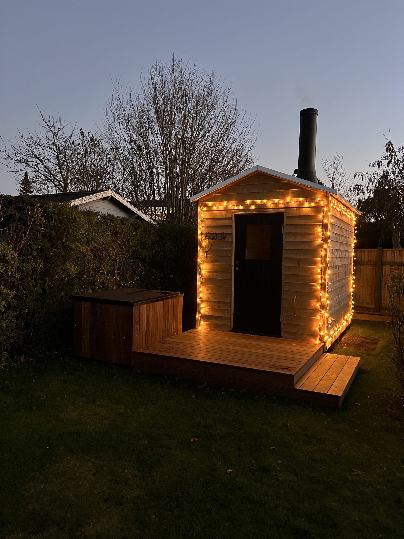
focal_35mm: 26
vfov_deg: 67.3
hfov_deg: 53.1
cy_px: 270
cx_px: 202
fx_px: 405
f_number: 1.5
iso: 500
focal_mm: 5.7
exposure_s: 1/25
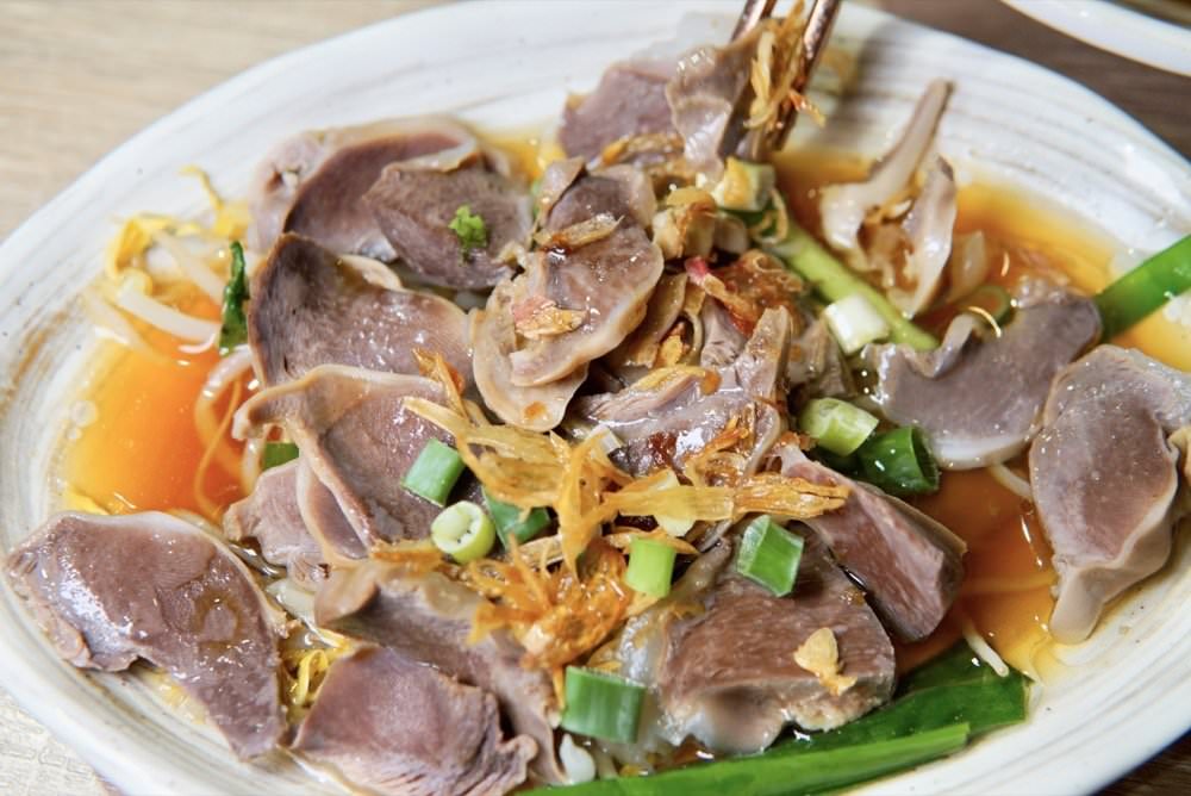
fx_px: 1490
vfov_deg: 29.9
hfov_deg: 43.6
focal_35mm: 45
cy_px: 398
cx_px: 596
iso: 250
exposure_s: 1/60
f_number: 4
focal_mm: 30
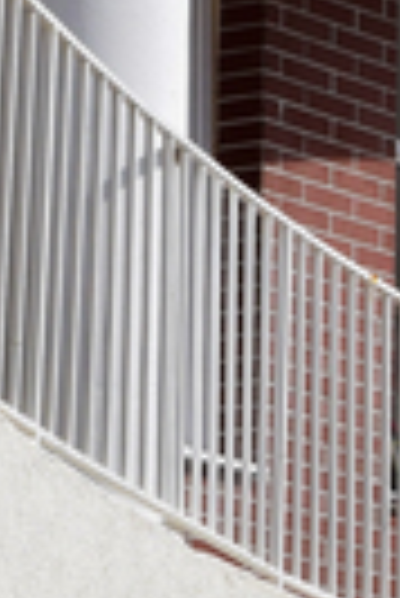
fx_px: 5618
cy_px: 549
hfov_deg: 4.1
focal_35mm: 338
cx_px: 551
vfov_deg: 6.1
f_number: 11
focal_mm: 30
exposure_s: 1/500
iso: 280
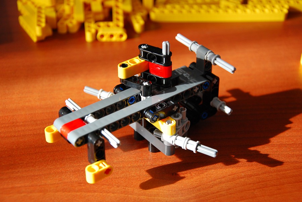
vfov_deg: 17.5
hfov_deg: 26.0
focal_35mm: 78
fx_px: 655
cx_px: 151
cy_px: 101
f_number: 5
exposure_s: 1/20
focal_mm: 52
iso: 400
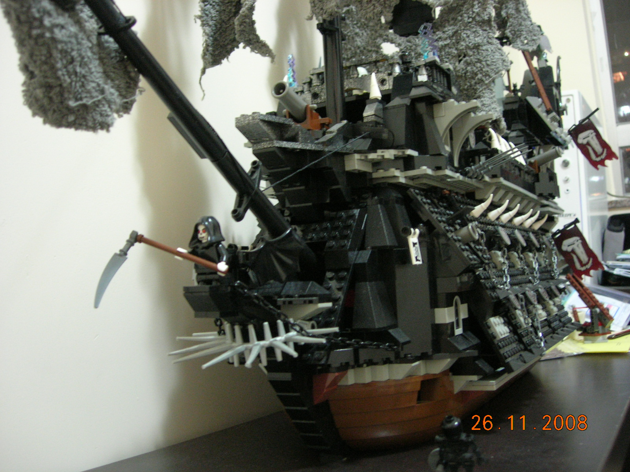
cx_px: 315
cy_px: 236
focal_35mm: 38
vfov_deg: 37.7
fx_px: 692
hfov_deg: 49.0
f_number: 2.8
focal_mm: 7.8
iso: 200
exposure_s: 1/4.4
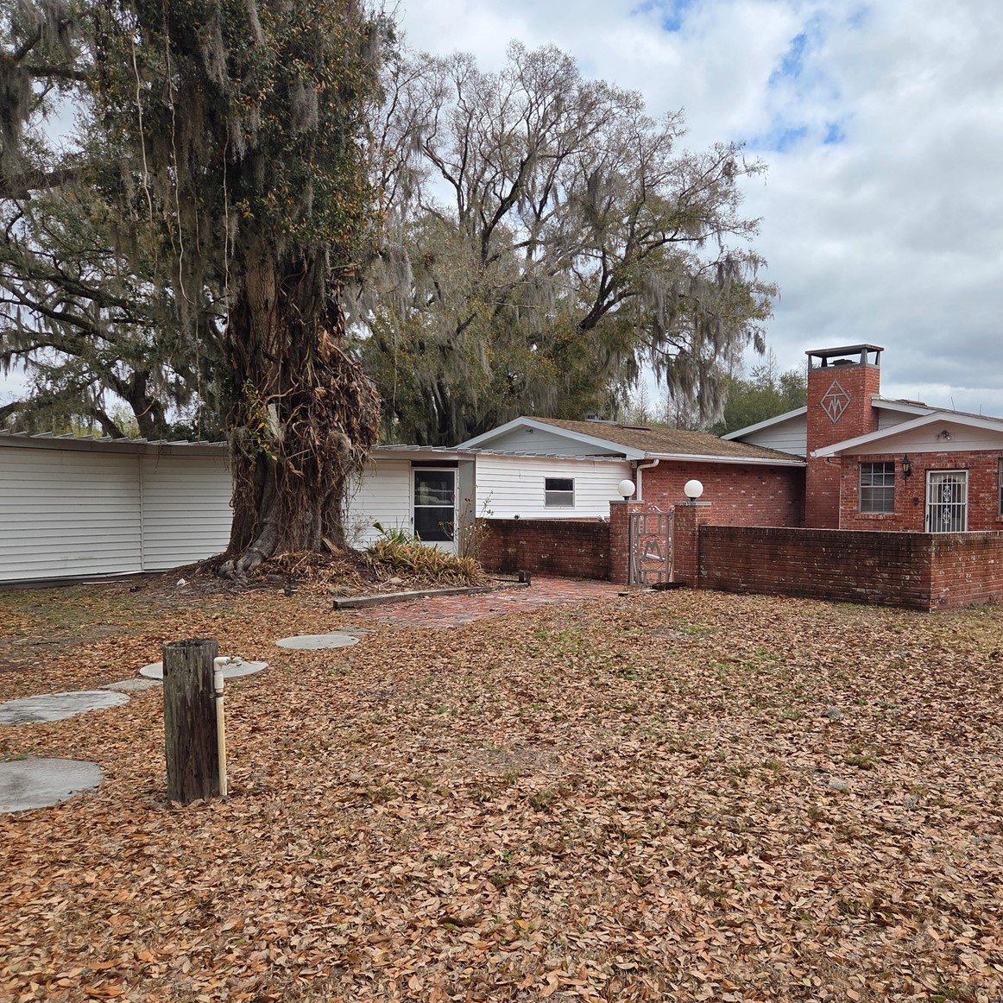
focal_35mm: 28
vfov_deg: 57.3
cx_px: 566
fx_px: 918
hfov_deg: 57.1
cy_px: 511
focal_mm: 5.4
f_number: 1.8
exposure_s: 1/4885
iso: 80
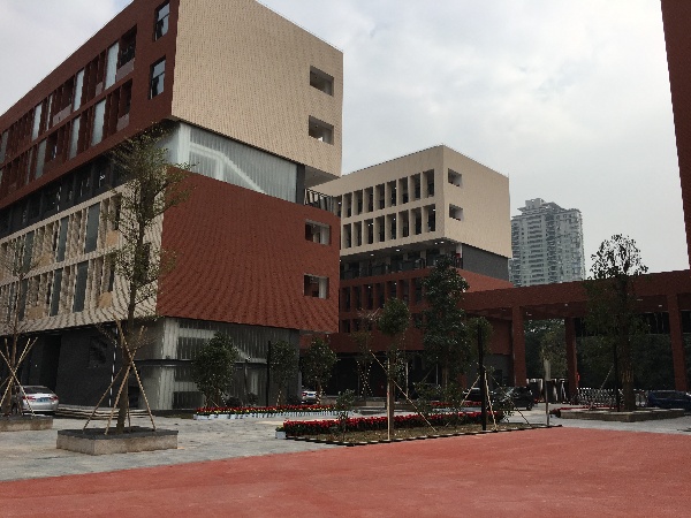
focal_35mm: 29
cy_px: 259
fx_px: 579
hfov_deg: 61.7
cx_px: 346
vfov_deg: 48.2
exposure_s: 1/1374
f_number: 2.2
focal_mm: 4.15
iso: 25
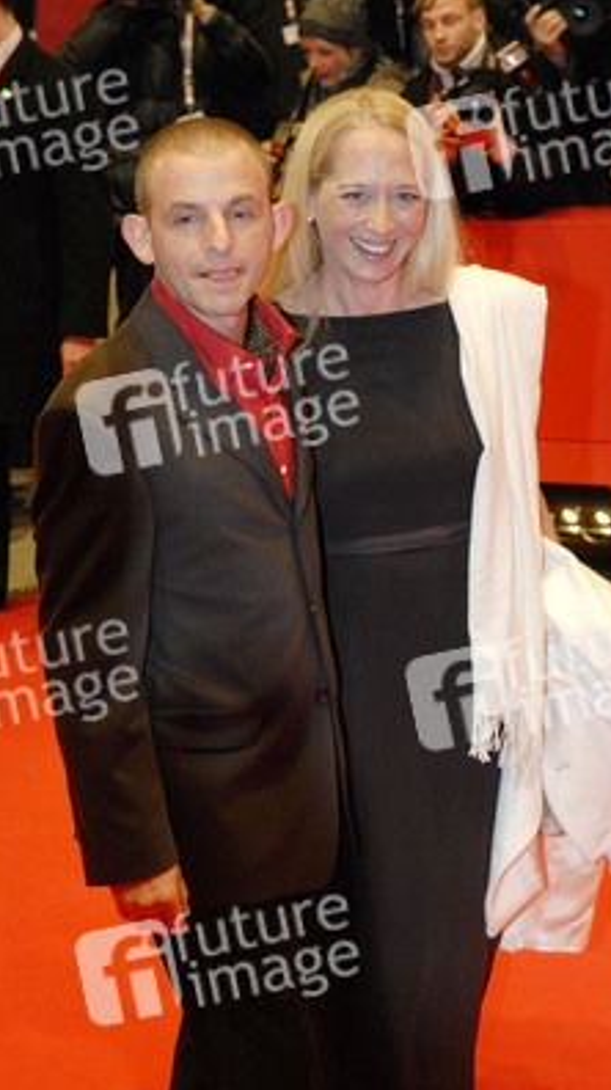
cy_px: 548
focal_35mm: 88
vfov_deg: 24.3
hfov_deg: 13.8
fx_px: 2528
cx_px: 300
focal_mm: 55
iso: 800
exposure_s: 1/125
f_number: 5.6
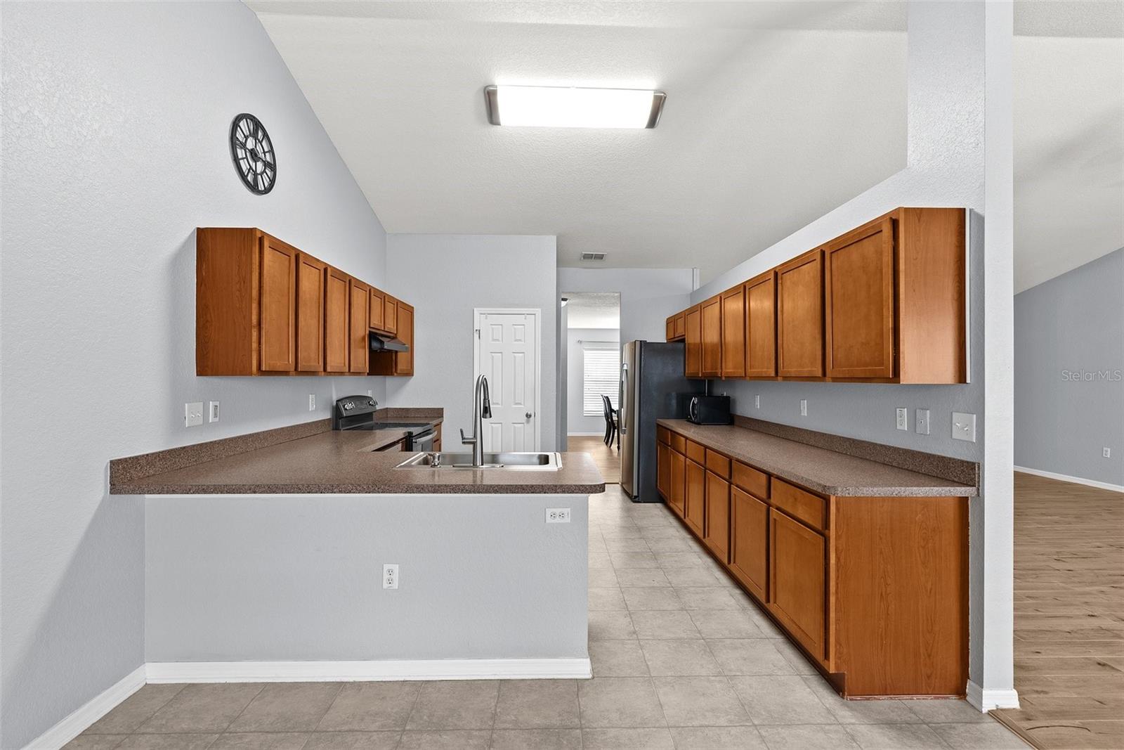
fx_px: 500
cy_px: 375
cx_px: 562
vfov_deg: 73.8
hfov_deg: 96.7
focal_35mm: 16
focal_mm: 16
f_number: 8
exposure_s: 1
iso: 200
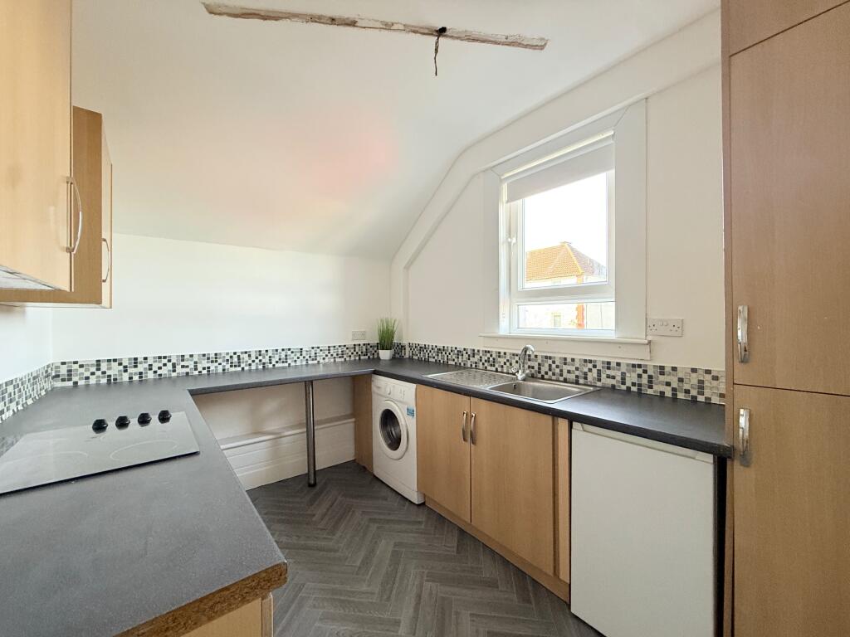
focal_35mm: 14
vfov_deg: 85.7
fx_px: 344
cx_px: 425
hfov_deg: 102.1
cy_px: 318
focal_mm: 2.22
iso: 200
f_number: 2.2
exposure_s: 1/99
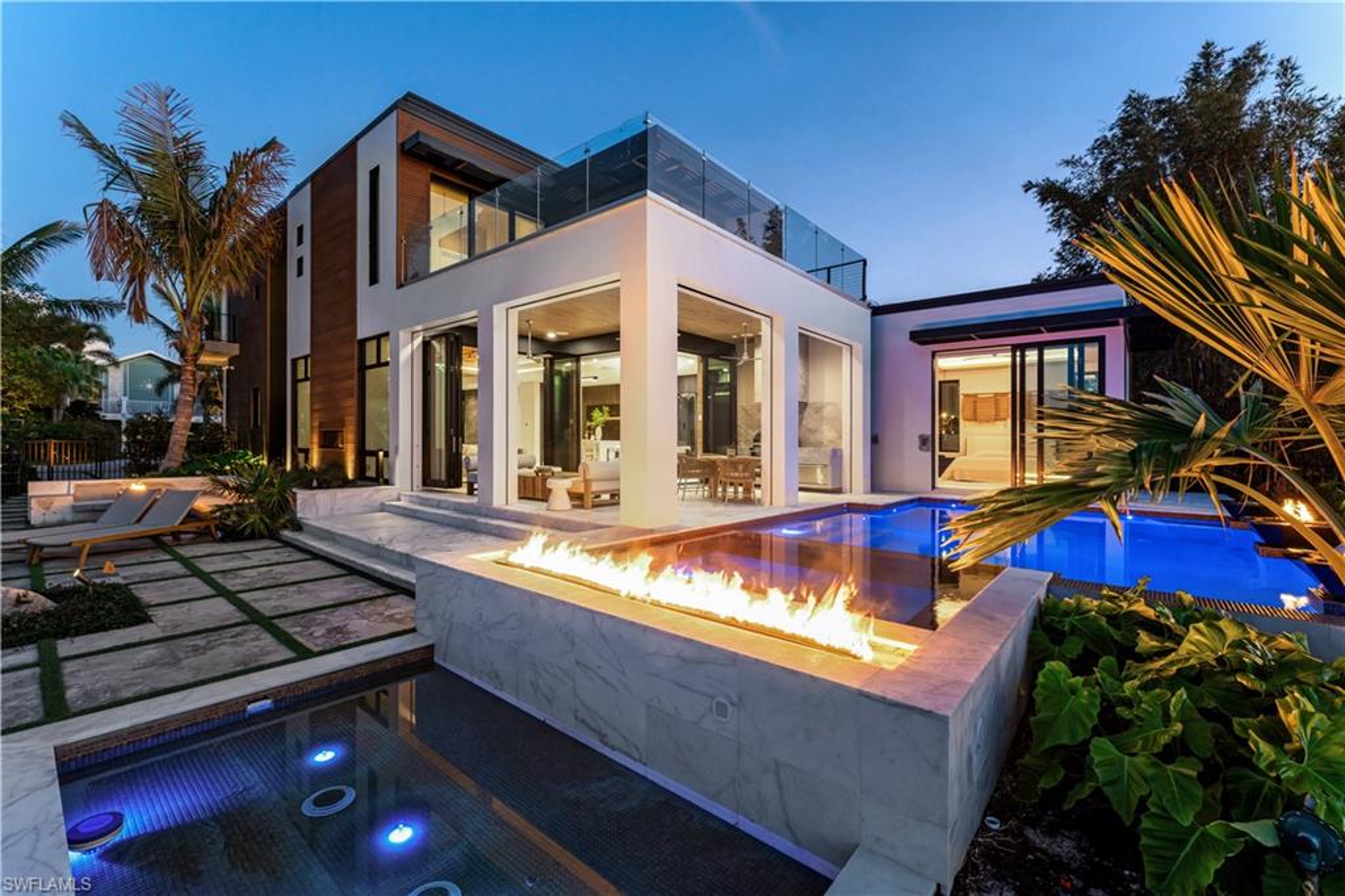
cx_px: 672
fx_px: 523
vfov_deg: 81.2
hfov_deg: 104.3
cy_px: 448
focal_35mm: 14
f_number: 8
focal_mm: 14
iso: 400
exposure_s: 1/2.5
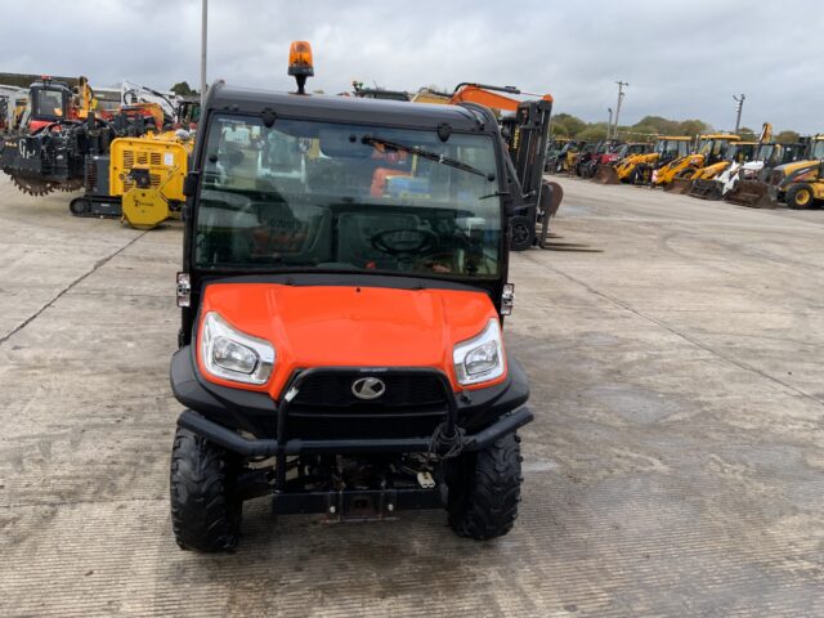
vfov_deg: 48.2
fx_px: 690
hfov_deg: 61.7
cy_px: 309
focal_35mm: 29
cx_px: 412
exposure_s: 1/442
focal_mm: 3
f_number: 1.8
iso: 16
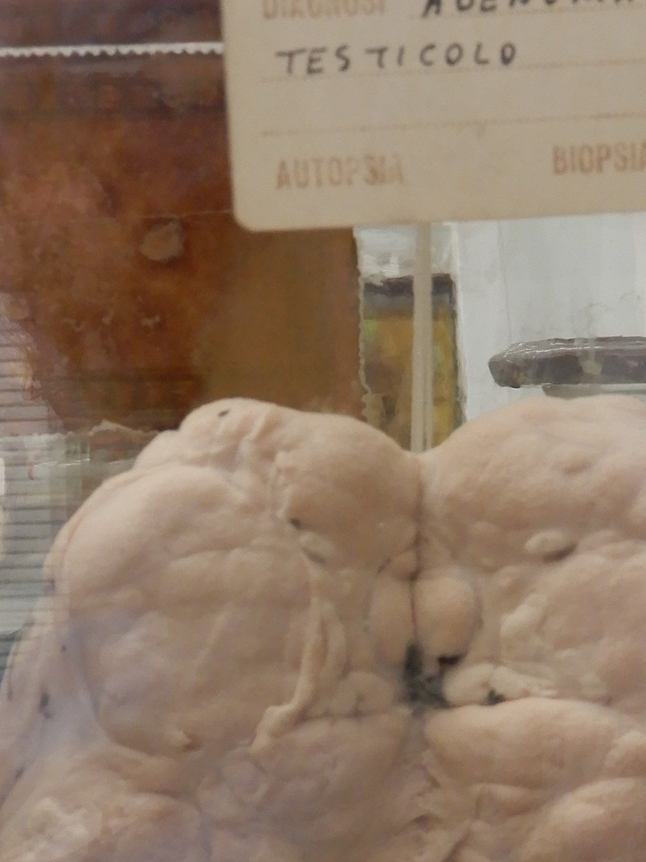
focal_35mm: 58
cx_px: 370
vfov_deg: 32.8
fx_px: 1444
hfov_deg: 25.2
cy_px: 613
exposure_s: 1/30
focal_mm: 4.3
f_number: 3.4
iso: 200
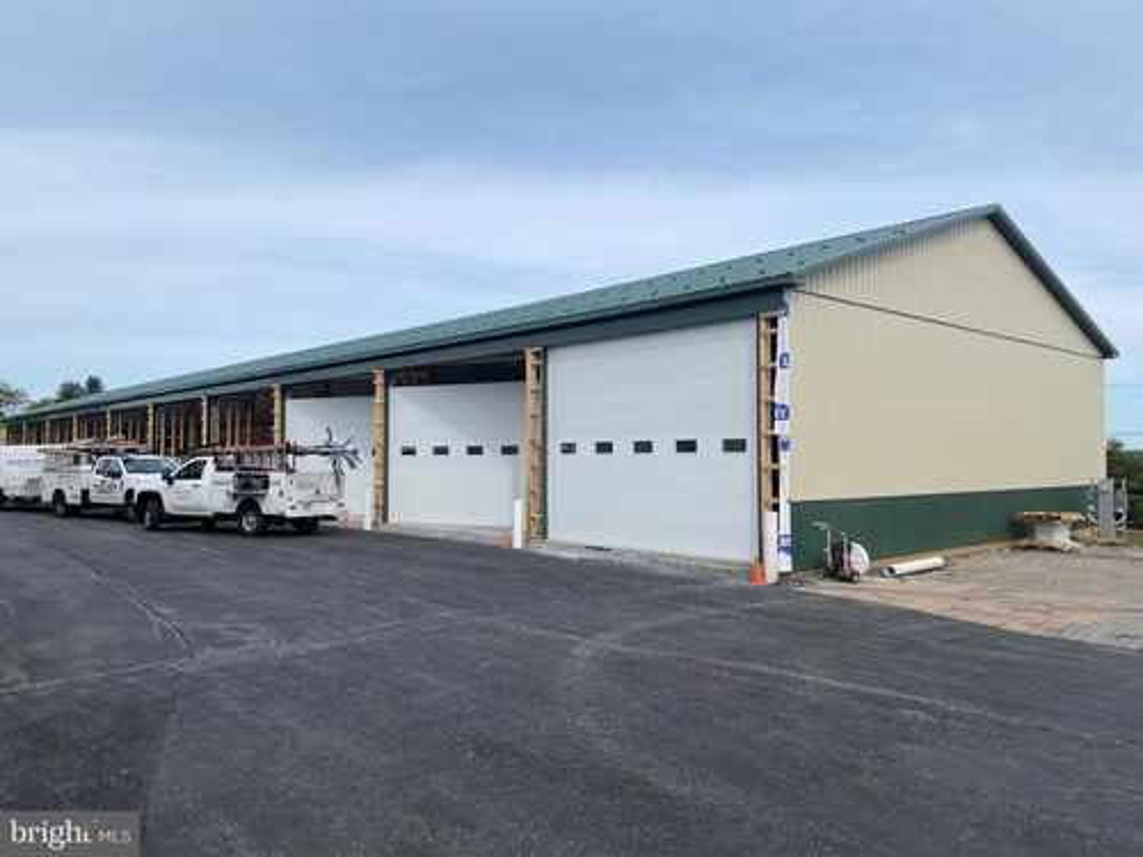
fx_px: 859
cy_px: 428
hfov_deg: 67.3
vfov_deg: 53.1
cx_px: 572
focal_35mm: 26
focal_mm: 4.25
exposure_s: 1/2967
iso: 32
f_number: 1.8
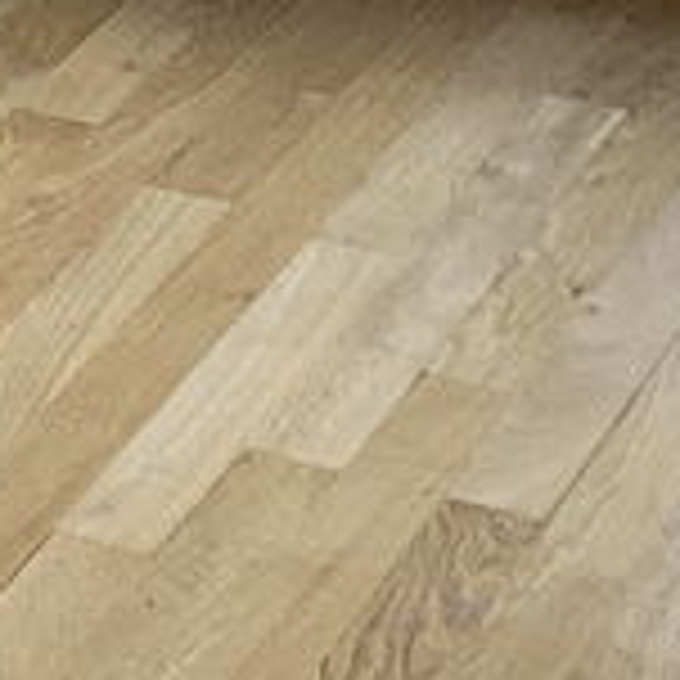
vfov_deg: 6.6
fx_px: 5423
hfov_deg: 7.1
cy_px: -1333
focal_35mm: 244
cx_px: -131
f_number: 1.8
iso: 100
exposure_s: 1/98
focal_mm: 4.25
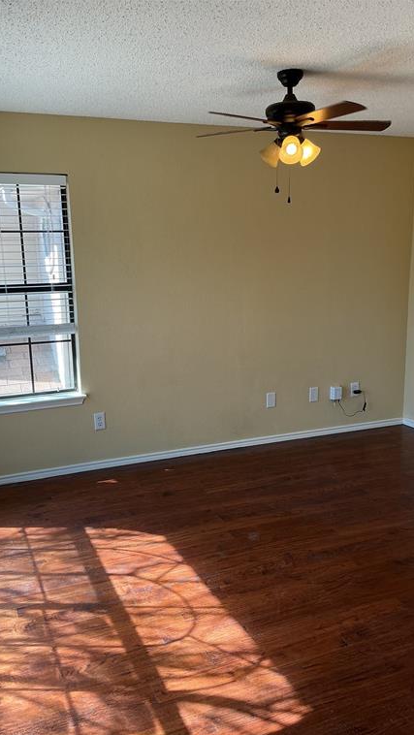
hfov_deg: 36.7
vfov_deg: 61.0
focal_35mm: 32
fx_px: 624
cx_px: 199
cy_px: 371
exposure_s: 1/120
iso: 25
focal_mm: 3
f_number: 1.8
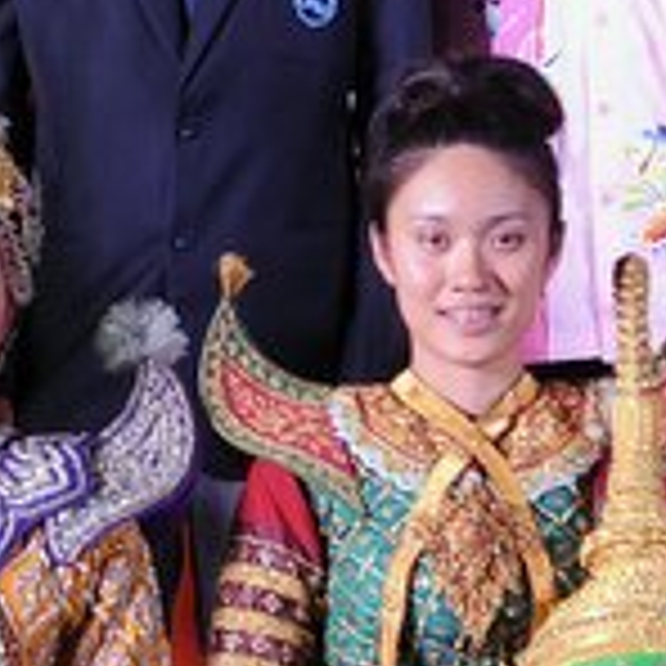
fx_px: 6160
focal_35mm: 283
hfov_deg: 6.2
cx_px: 32
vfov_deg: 6.2
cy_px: 68
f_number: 4
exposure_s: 1/125
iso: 320
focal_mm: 48
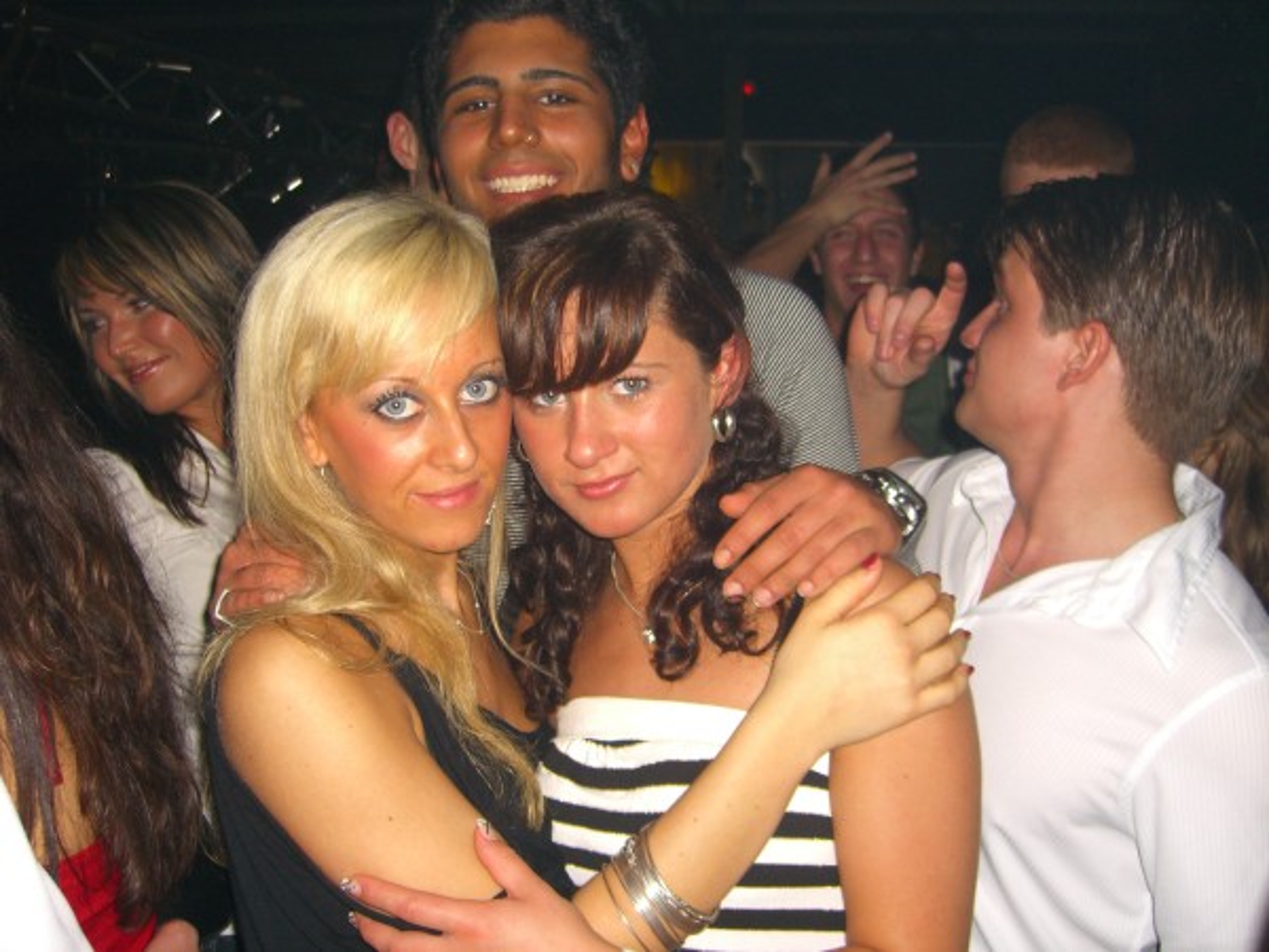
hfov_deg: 49.0
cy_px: 476
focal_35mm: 38
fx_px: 1393
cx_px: 634
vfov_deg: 37.7
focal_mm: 7.9
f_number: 2.8
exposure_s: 1/60
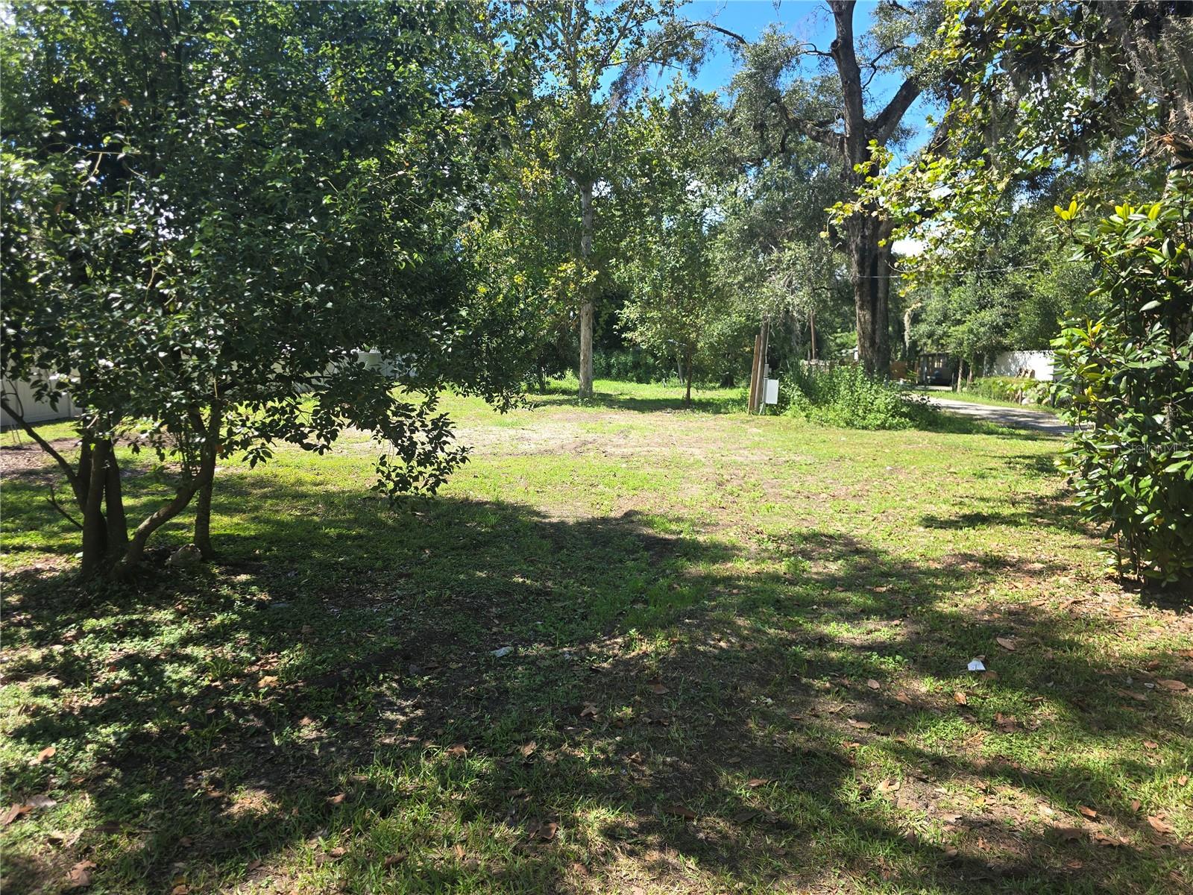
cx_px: 596
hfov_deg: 73.9
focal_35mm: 23
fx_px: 793
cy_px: 448
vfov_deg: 58.9
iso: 12
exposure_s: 1/205
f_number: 1.7
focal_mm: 6.3
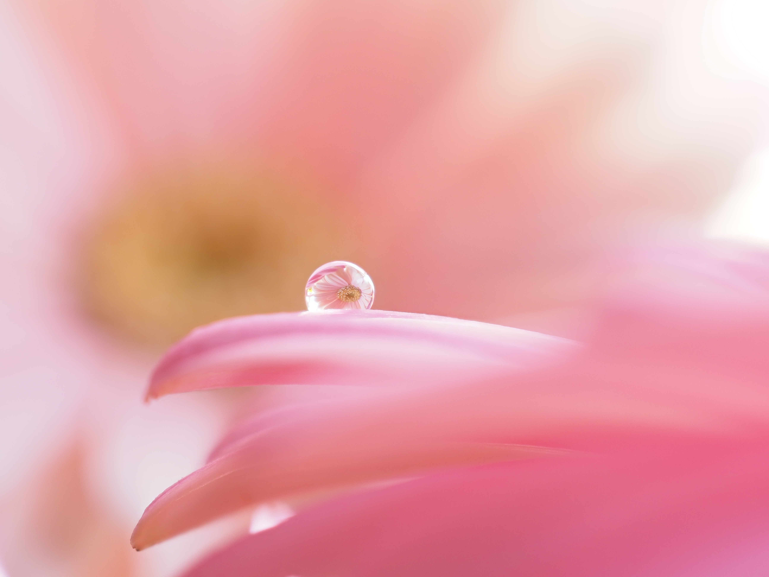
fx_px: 1333
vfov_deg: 24.4
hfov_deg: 32.2
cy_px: 288
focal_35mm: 60
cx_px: 384
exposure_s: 1/30
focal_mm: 30
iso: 200
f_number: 4.5
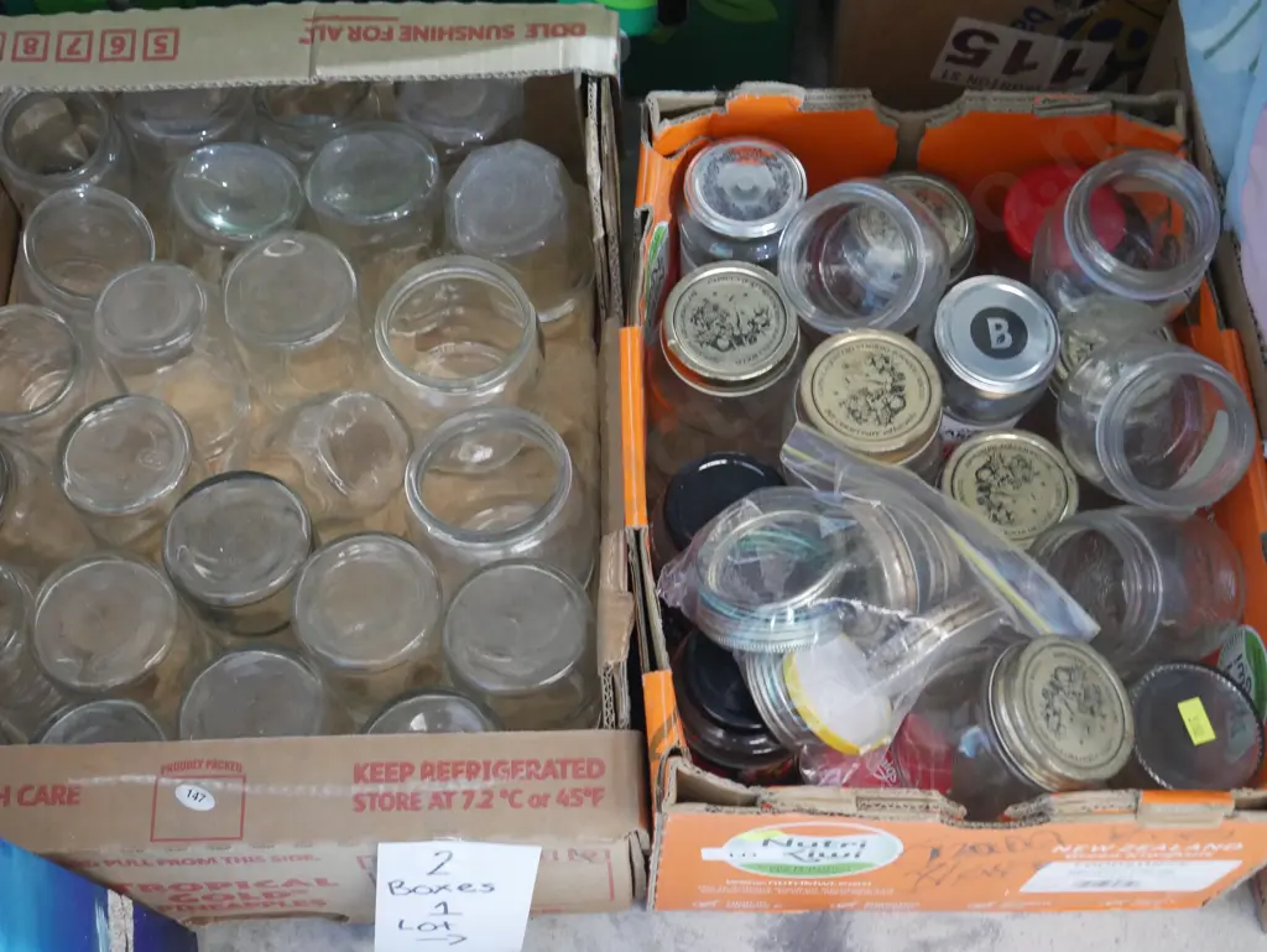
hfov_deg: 38.2
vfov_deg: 29.1
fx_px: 1831
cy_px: 476
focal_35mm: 50
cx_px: 634
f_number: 5.3
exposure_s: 1/15
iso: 3200
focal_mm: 25
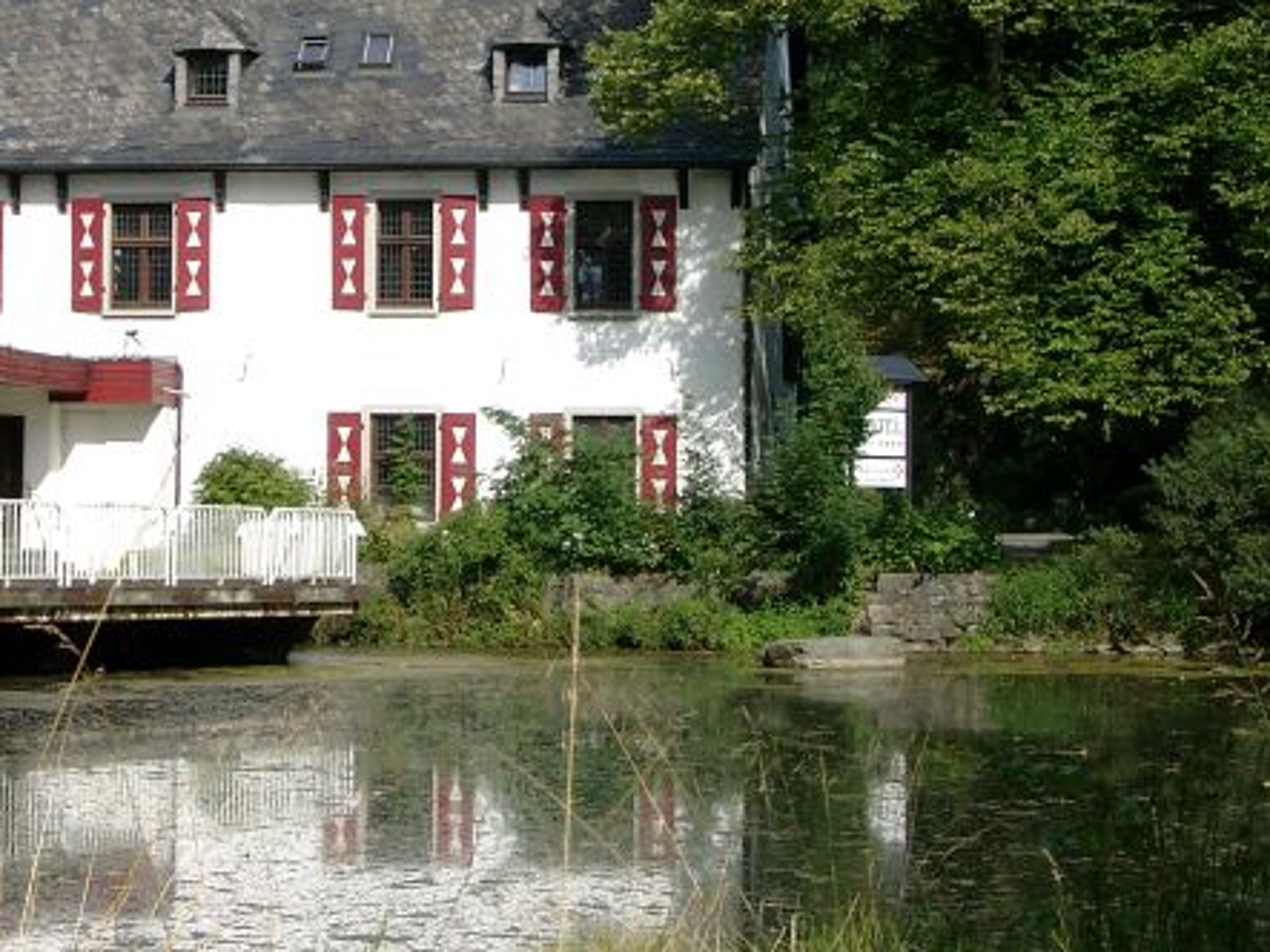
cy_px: 212
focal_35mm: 103
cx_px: 404
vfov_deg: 14.3
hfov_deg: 19.0
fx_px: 3778
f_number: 4
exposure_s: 1/617
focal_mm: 11.76
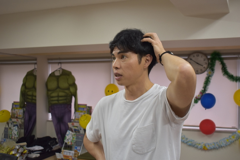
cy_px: 80
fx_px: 300
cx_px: 120
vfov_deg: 29.8
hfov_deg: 43.6
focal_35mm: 45
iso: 400
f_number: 4.2
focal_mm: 30
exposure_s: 1/80
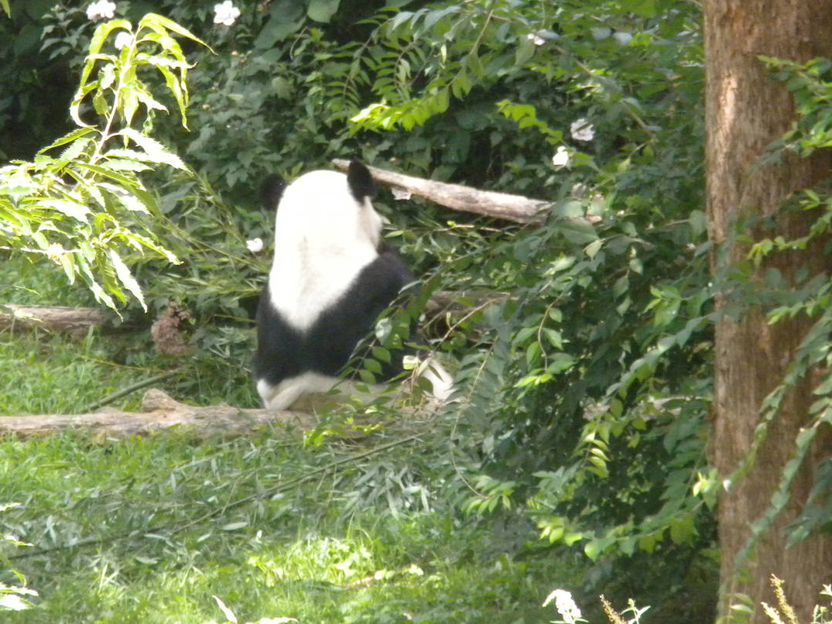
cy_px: 216
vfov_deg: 3.8
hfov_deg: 5.1
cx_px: 352
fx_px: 9301
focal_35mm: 387
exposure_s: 1/296
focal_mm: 46.2
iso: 522
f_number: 5.3
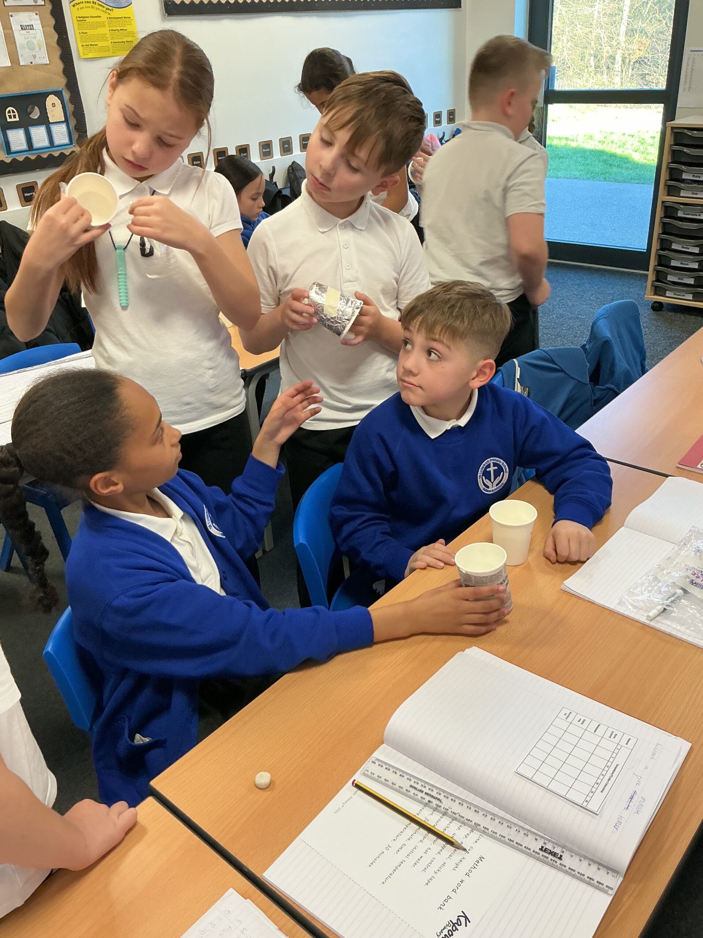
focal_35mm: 29
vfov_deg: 61.7
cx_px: 352
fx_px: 785
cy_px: 469
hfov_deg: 48.2
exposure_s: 1/60
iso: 80
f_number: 1.8
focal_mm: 3
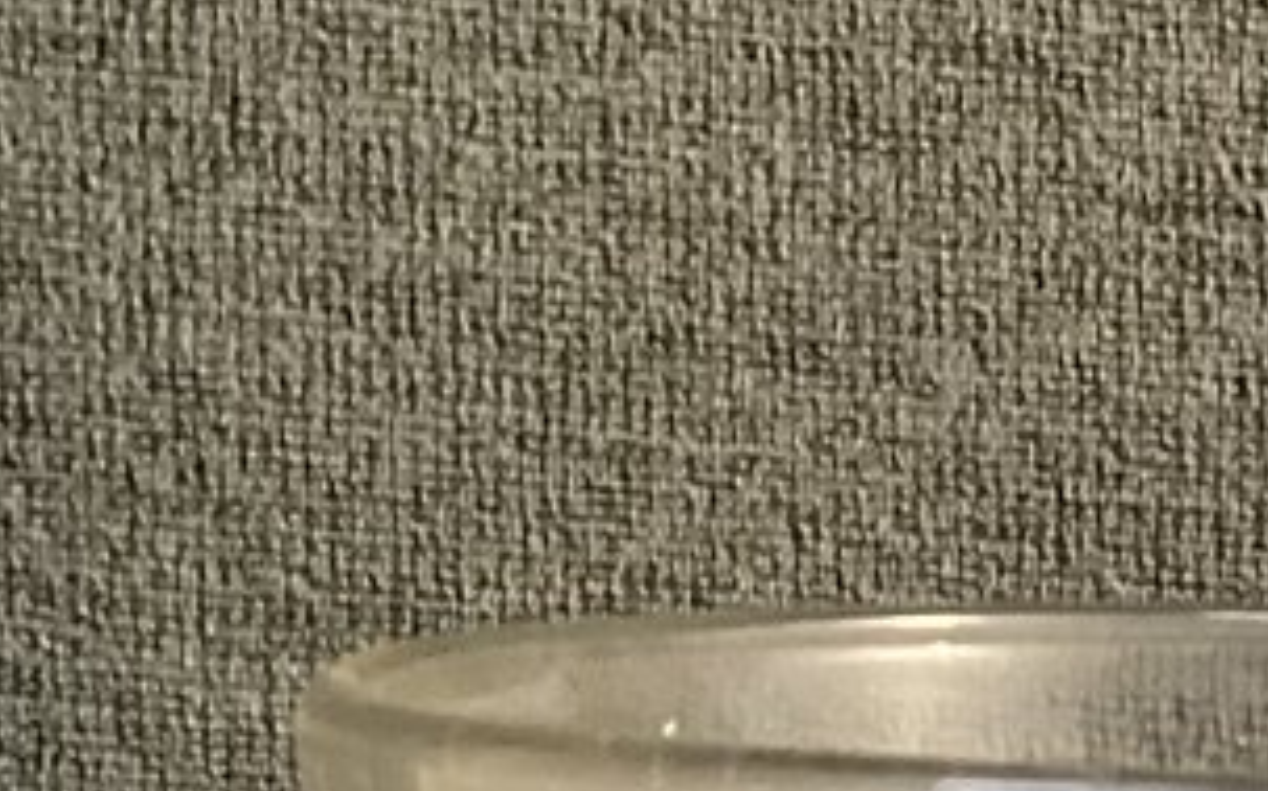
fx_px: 5664
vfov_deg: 7.5
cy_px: 1894
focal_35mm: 164
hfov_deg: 11.9
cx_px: 2161
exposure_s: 1/40
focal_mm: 3.3
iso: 250
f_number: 2.4
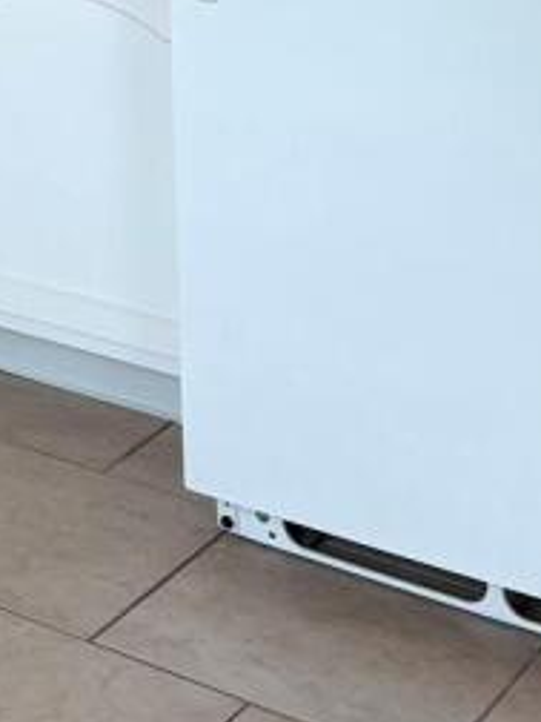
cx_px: -401
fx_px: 2063
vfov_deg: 17.5
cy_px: -415
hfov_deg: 13.5
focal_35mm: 99
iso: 80
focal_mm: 5.96
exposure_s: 1/60
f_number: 1.6
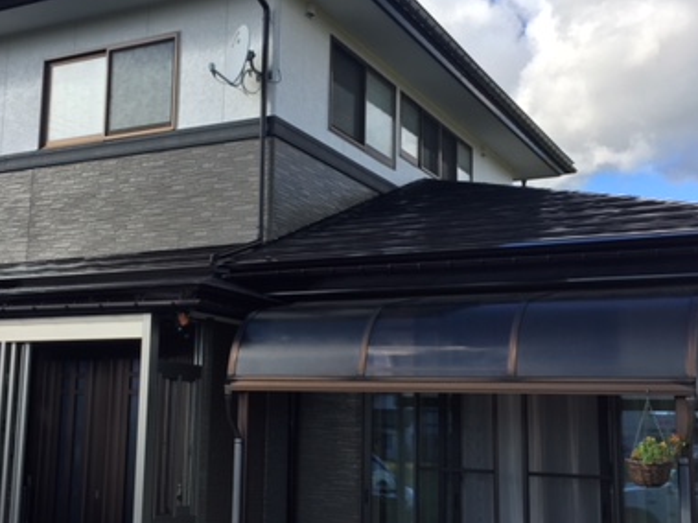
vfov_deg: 29.7
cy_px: 263
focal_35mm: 49
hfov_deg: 38.7
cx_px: 263
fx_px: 988
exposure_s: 1/1276
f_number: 2.2
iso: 32
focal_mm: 4.15
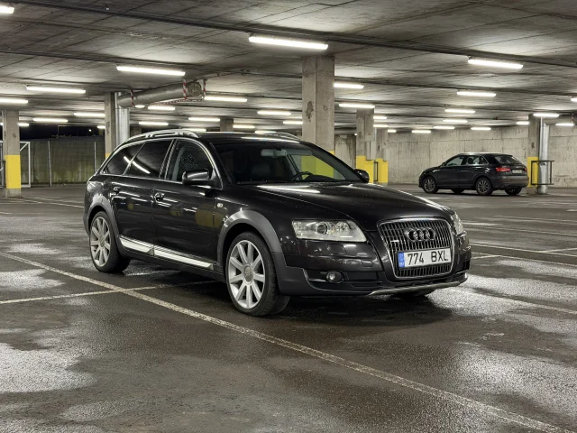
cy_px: 216
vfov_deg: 30.3
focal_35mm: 48
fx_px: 800
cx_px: 288
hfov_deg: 39.7
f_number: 1.78
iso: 250
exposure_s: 1/50
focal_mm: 6.76
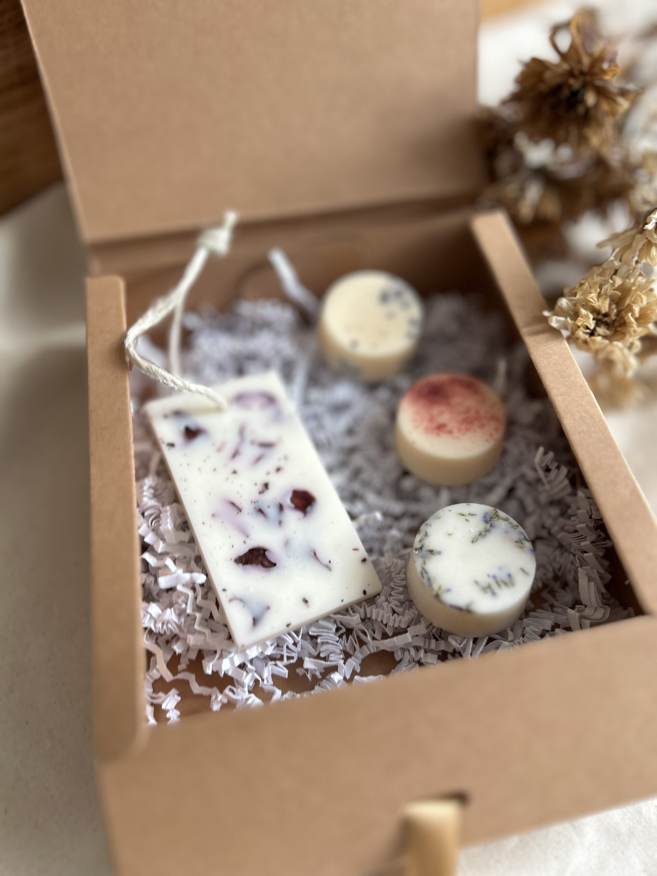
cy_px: 438
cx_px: 328
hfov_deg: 53.1
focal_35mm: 26
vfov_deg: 67.3
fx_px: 658
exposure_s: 1/121
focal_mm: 5.7
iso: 50
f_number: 1.5
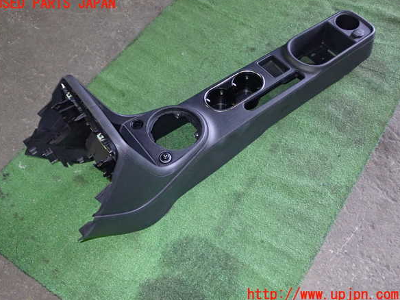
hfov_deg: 50.1
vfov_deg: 38.7
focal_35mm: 37
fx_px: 428
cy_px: 149
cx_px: 197
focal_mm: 6.37
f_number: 2.5
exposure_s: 1/40
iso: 800
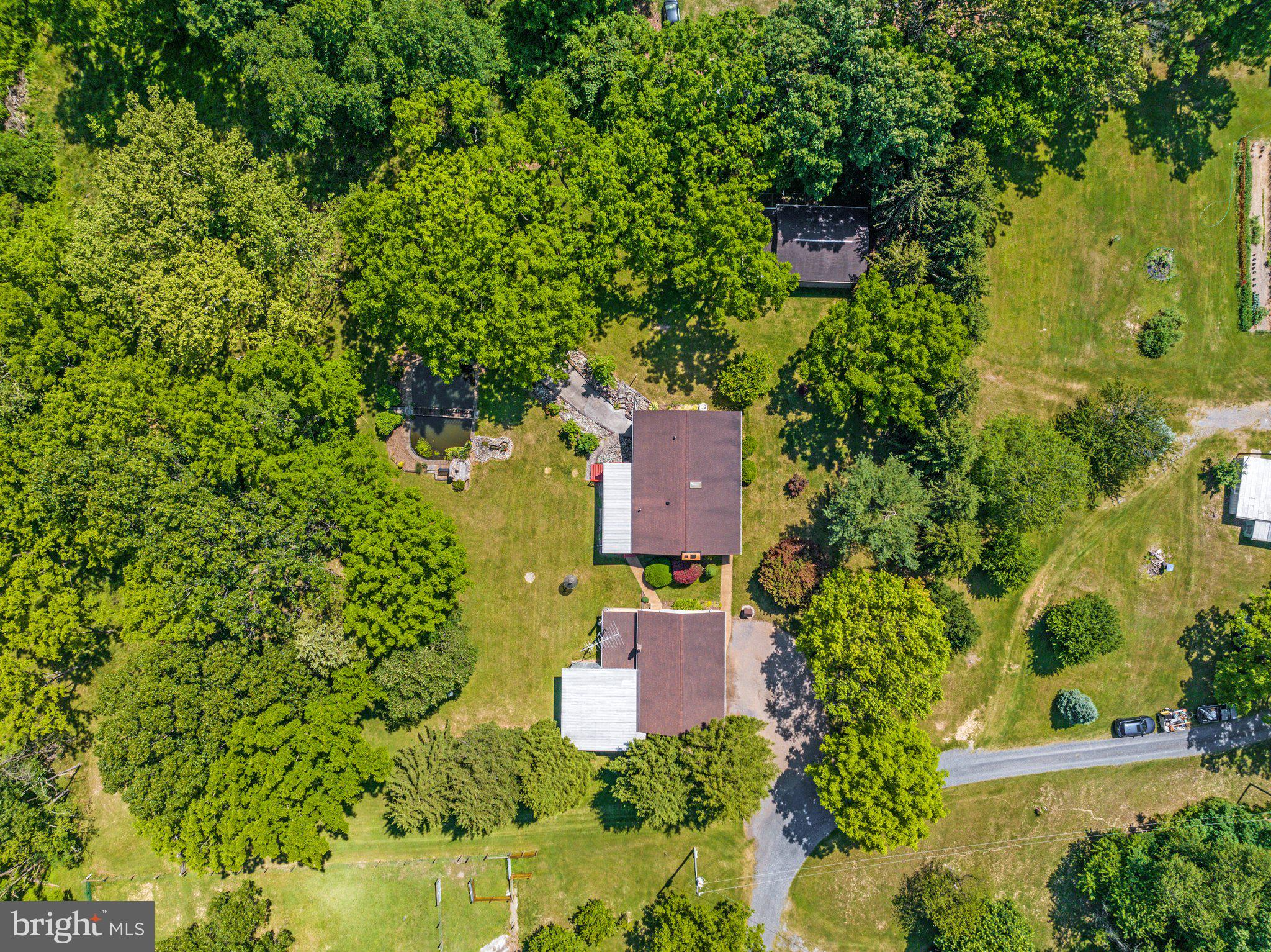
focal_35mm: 24
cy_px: 476
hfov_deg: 71.6
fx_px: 881
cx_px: 636
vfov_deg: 56.8
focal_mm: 12.29
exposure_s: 1/200
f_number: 4
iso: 100
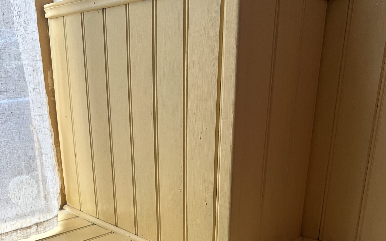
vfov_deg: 33.0
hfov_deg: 52.7
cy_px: 209
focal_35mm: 37
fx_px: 389
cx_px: 192
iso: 125
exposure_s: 1/65
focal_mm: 5.7
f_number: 1.5
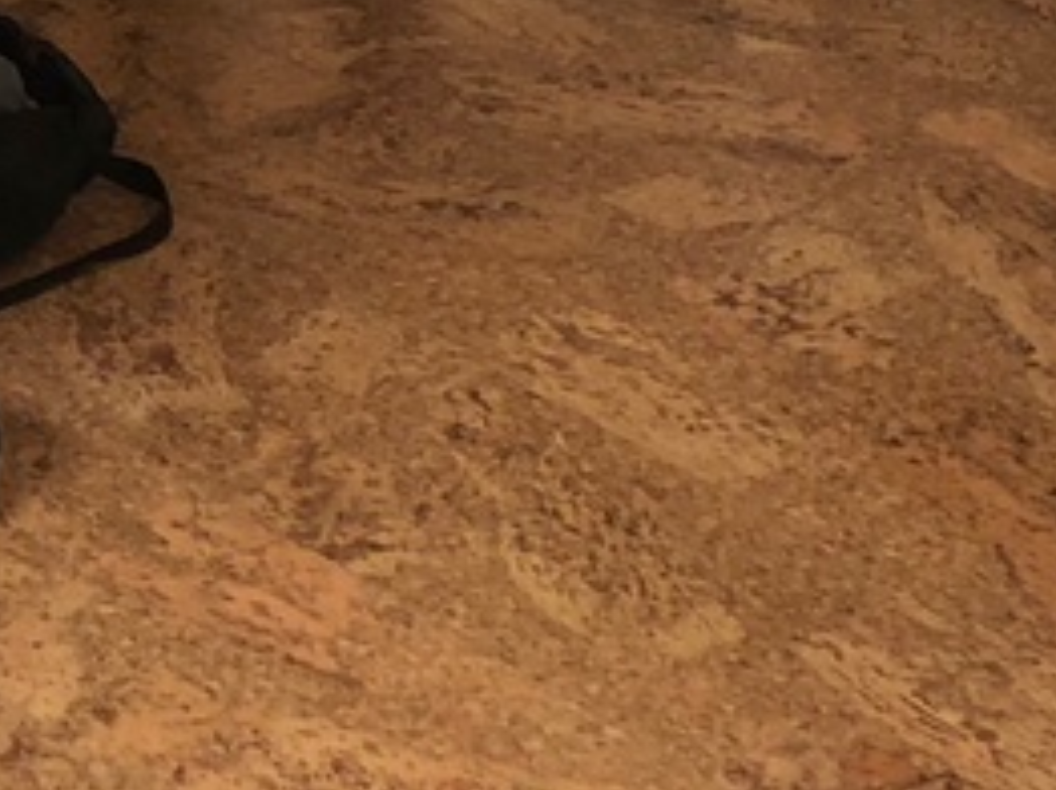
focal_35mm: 133
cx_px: -568
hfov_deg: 13.9
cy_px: -983
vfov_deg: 10.0
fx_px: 4054
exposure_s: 1/20
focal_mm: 3.99
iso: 40
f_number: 1.8
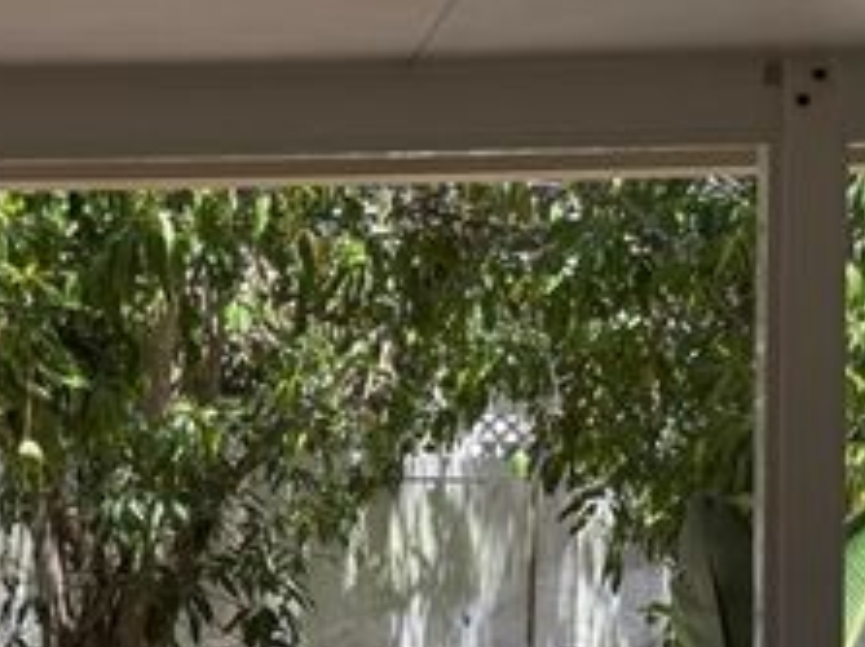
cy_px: 523
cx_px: 68
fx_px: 1898
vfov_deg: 19.2
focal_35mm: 76
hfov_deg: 24.8
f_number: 1.78
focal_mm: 6.76
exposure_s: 1/602
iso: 80
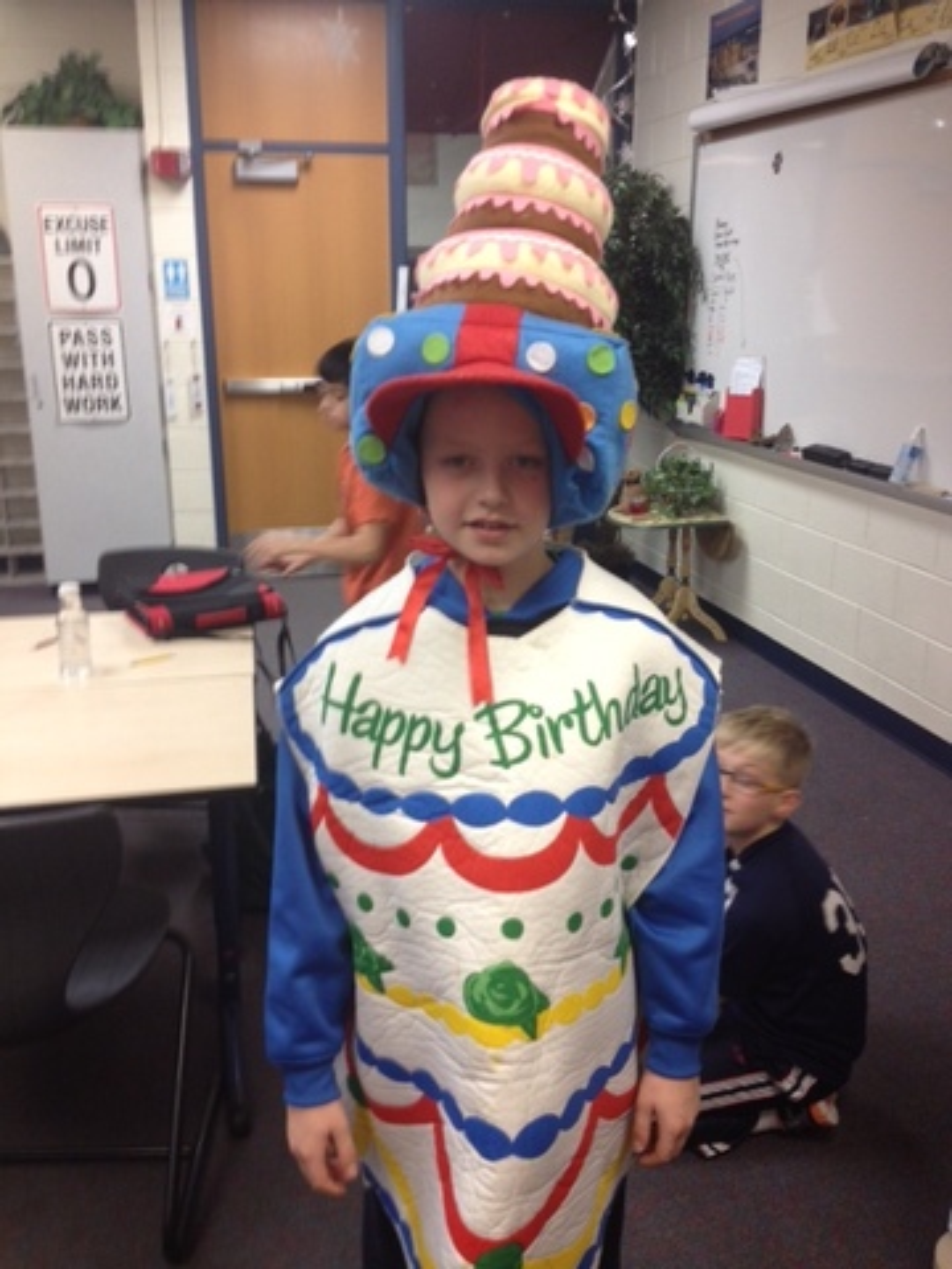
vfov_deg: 52.6
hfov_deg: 40.7
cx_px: 476
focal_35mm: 35
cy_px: 634
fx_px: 1283
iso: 80
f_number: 2.4
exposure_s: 1/20
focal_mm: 4.28
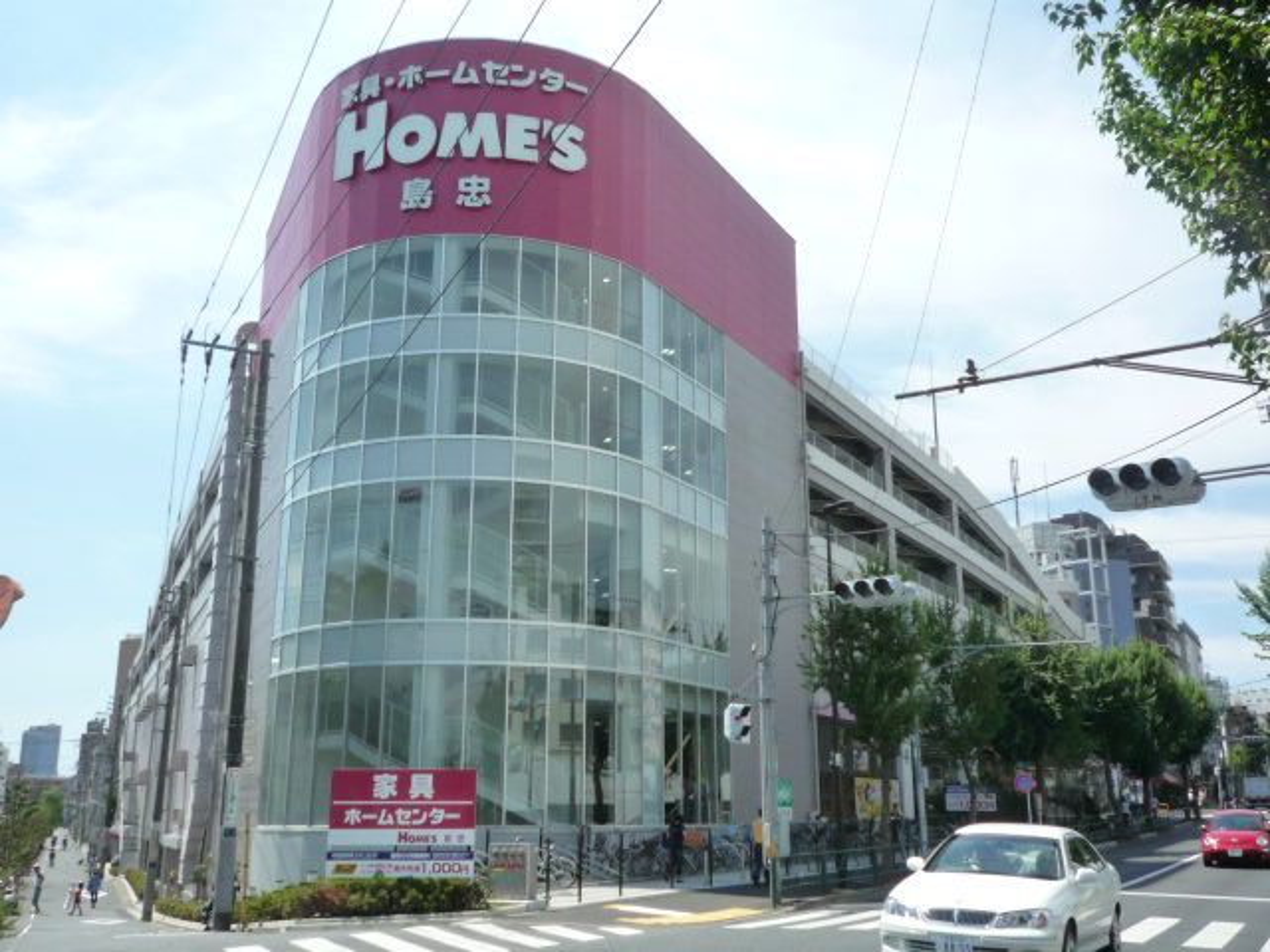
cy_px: 476
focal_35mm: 33
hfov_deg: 55.4
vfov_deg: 42.9
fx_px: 1211
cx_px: 635
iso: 160
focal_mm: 4.4
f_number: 4
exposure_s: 1/640
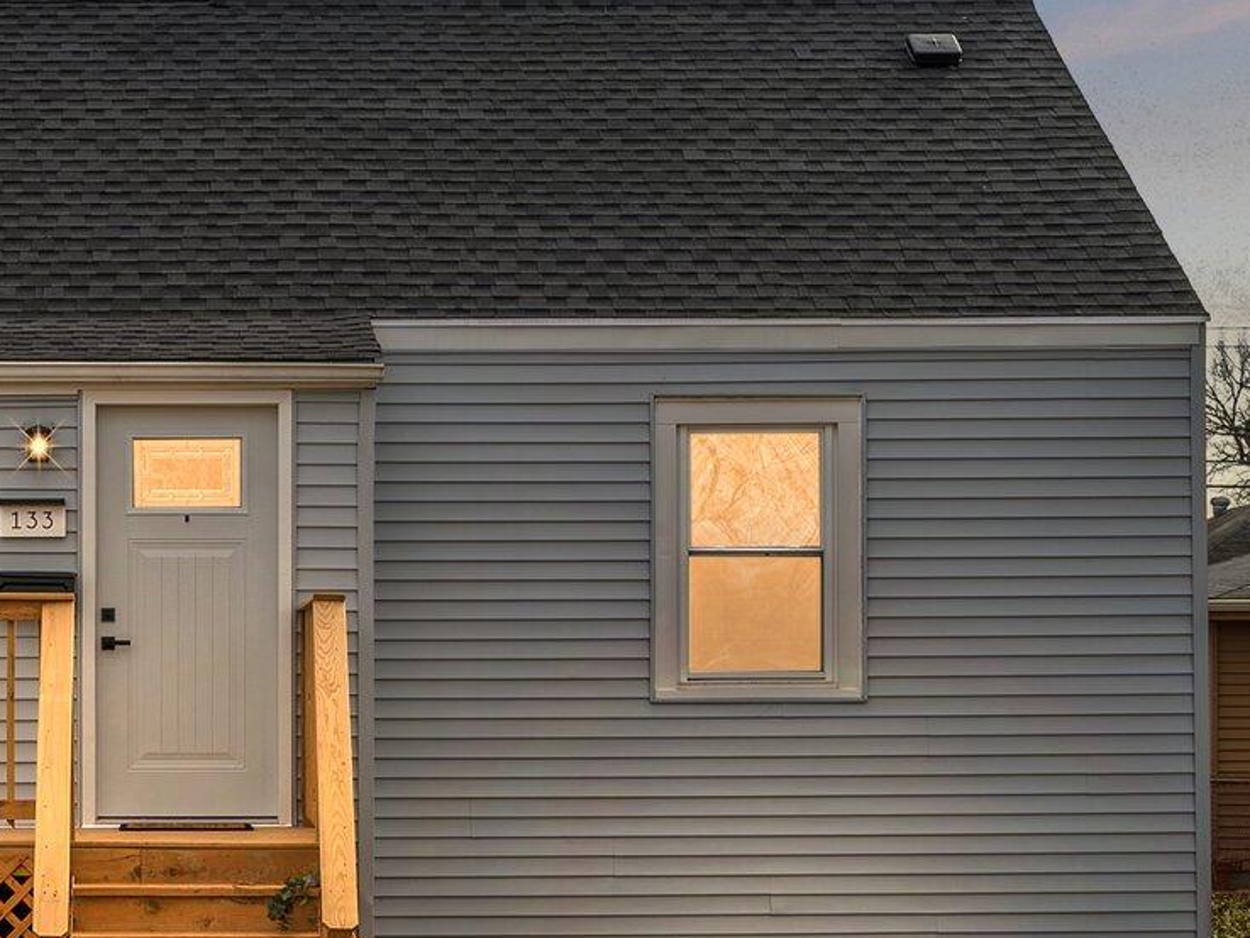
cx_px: 246
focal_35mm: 96
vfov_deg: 15.3
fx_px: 3468
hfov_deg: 20.2
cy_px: 748
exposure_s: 1/60
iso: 200
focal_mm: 24
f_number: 8
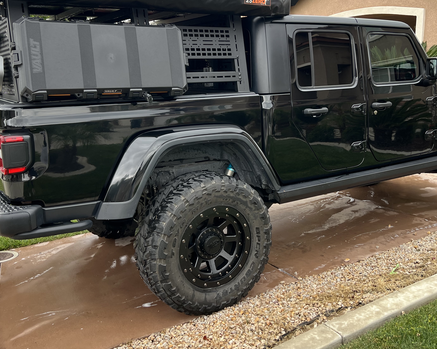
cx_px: 233
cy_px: 140
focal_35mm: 37
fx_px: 478
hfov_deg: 49.1
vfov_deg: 40.0
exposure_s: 1/371
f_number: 1.5
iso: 50
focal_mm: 5.7
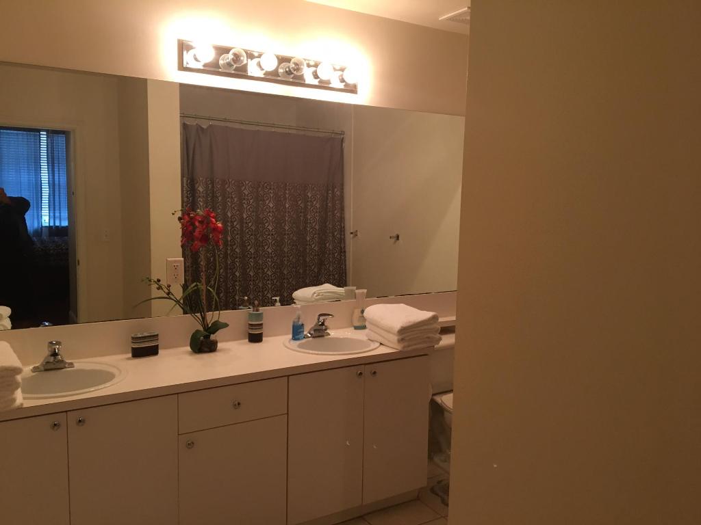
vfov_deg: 48.2
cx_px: 350
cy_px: 262
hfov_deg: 61.7
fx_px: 587
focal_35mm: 29
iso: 80
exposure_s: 1/30
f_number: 2.2
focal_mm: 4.15
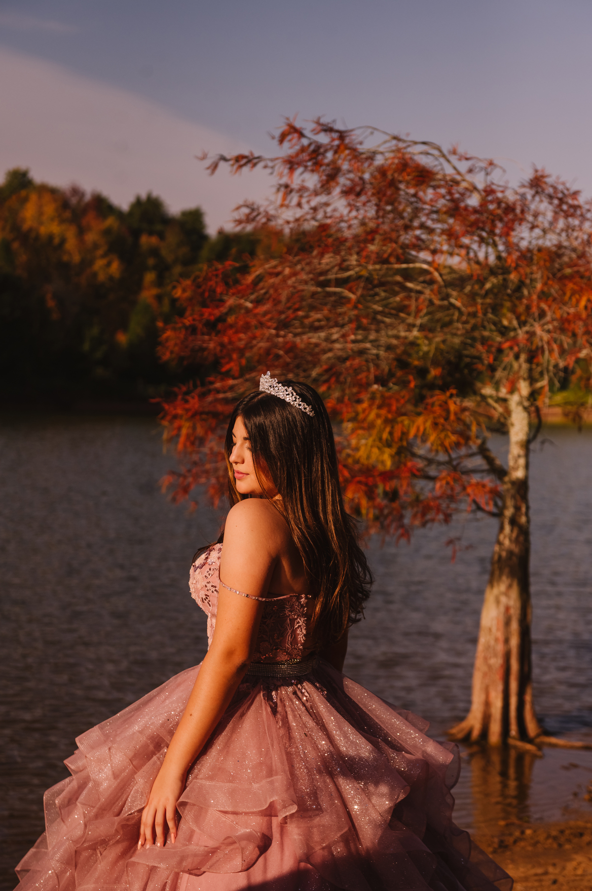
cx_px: 296
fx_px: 1729
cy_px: 446
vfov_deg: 28.9
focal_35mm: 70
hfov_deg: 19.4
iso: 500
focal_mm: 70
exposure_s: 1/8000
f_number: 5
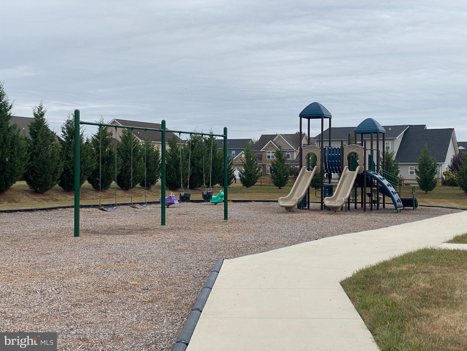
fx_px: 702
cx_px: 234
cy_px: 176
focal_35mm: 52
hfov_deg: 36.8
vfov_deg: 28.0
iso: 20
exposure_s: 1/1845
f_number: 2
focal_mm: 6
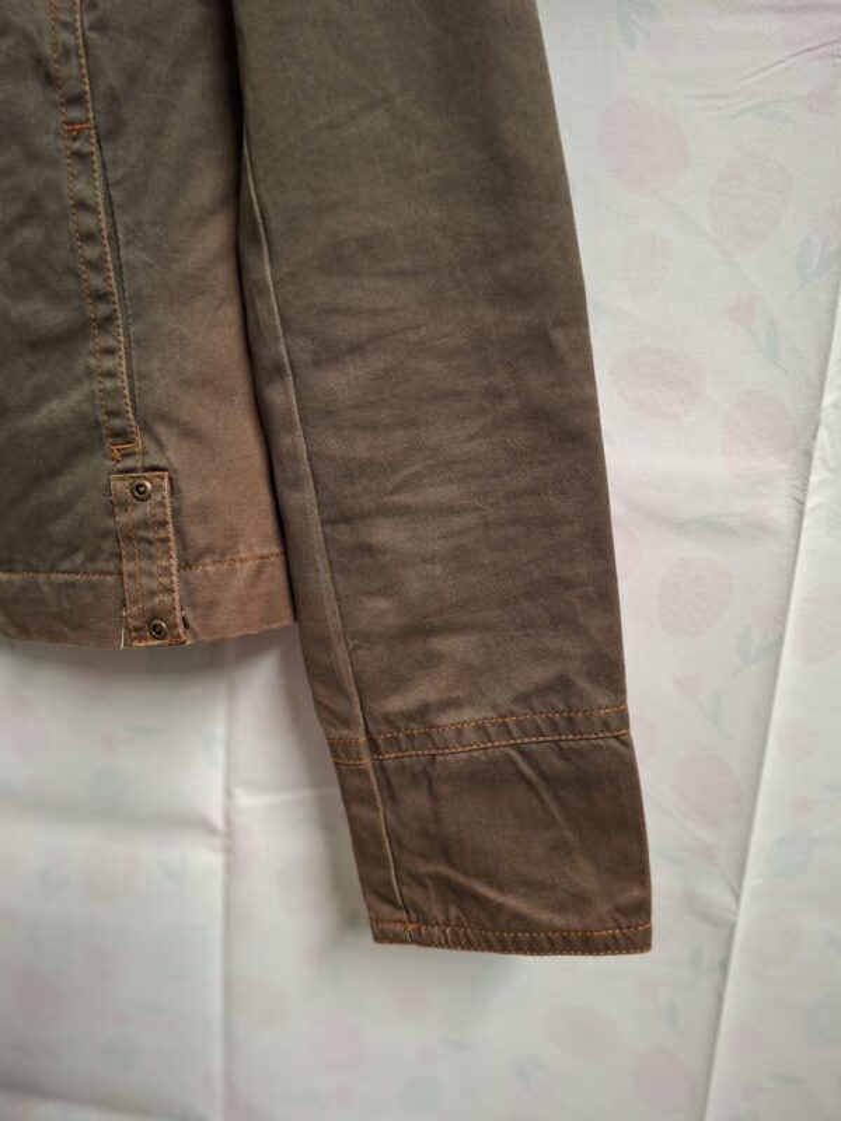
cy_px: 560
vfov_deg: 73.9
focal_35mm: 23
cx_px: 420
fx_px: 745
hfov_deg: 58.9
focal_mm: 5.54
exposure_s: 1/33
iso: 320
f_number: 1.8
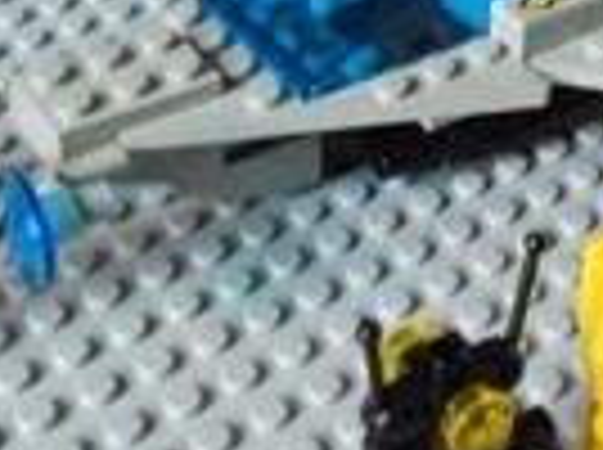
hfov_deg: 19.8
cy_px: -63
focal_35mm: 97
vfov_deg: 14.8
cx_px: 562
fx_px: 1687
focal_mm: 5.3
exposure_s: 1/8
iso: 200
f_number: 3.4
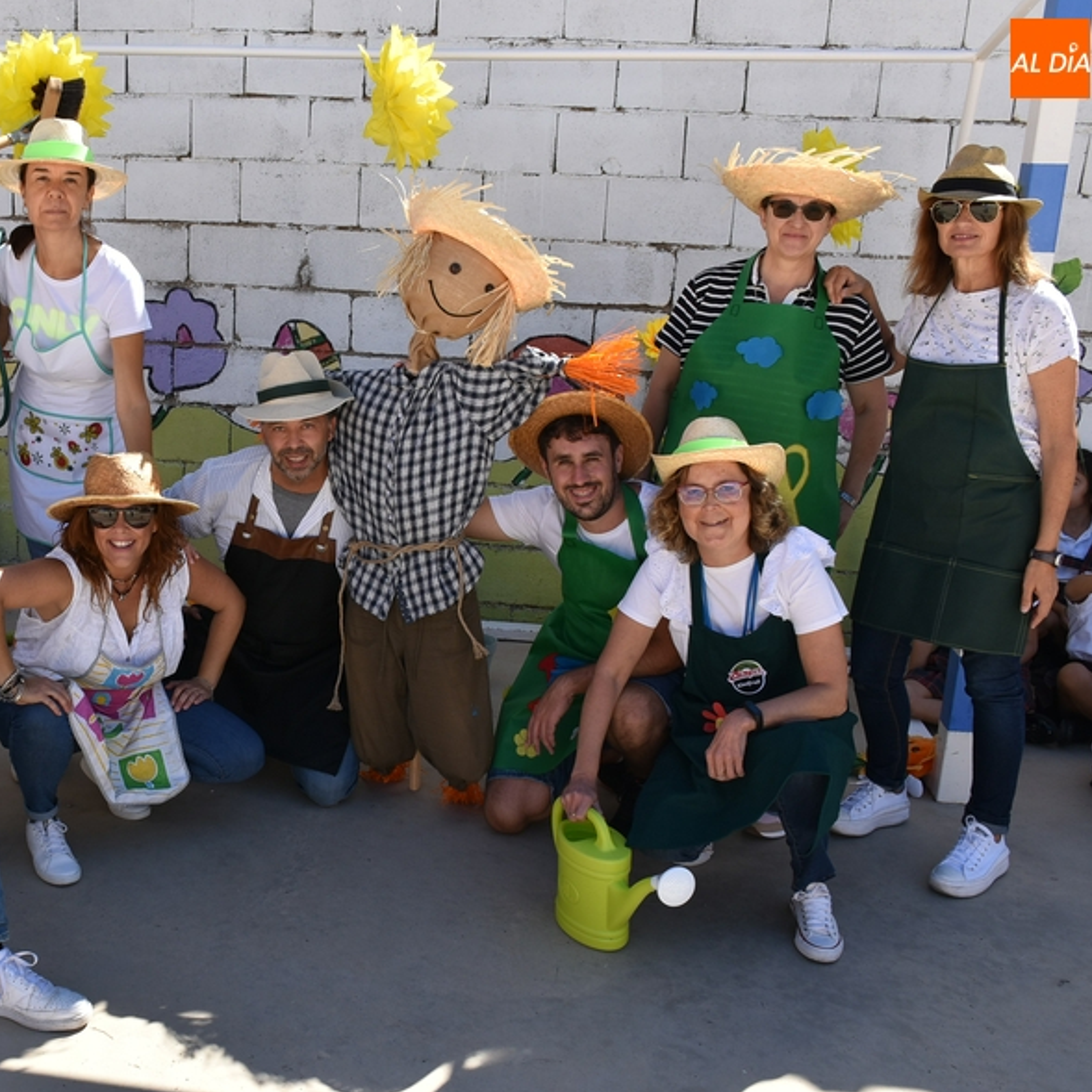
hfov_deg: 41.8
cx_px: 295
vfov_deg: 42.8
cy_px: 540
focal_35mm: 39
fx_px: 1392
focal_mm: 20
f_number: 8
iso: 220
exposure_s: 1/250
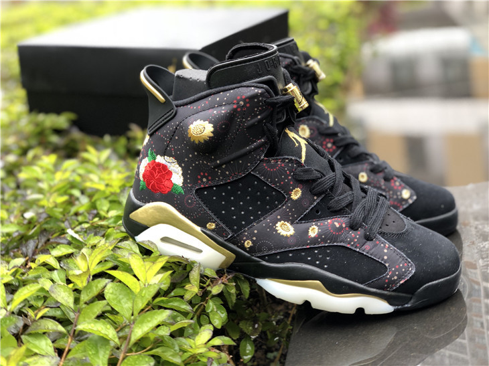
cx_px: 244
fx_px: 734
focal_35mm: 52
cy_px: 183
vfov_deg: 28.0
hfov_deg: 36.8
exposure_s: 1/100
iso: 40
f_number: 2.4
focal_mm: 6
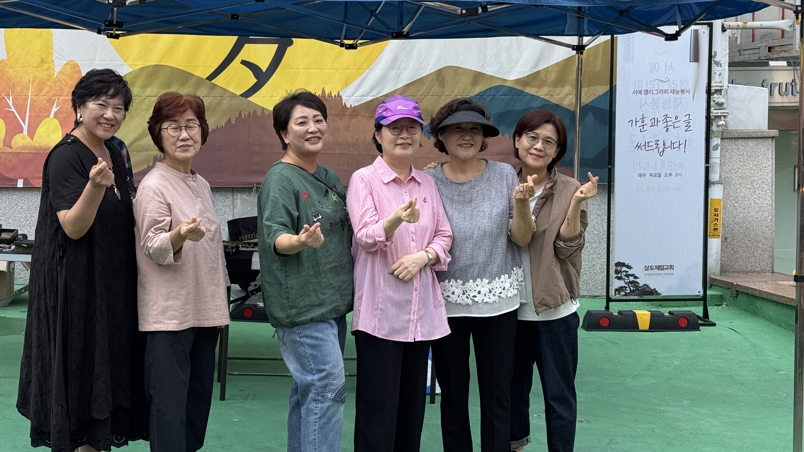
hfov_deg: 31.3
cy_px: 228
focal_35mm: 67
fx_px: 1428
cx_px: 310
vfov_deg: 18.0
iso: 64
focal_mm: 6.76
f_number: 1.78
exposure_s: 1/527
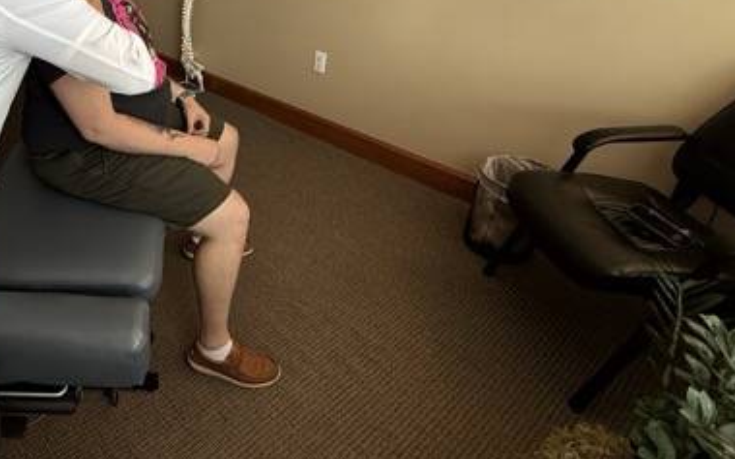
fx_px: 500
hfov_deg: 66.8
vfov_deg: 48.5
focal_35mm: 25
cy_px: 159
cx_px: 162
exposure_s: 1/60
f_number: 2.2
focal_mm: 2.22
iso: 250
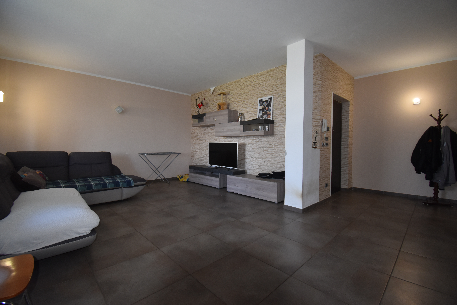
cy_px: 152
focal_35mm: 15
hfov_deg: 100.4
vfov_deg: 77.3
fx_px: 190
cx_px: 228
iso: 800
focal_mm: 10
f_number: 4.5
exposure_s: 1/80
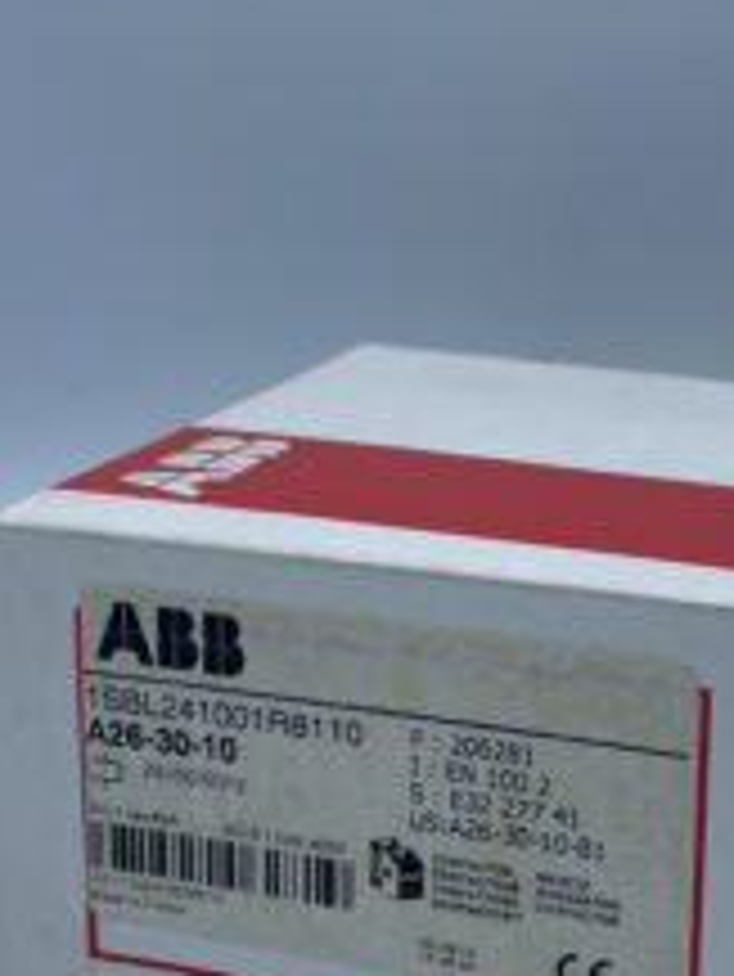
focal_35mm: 48
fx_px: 1356
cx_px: 455
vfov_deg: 39.3
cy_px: 625
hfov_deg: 30.2
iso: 32
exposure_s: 1/2257
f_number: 1.6
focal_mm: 4.2
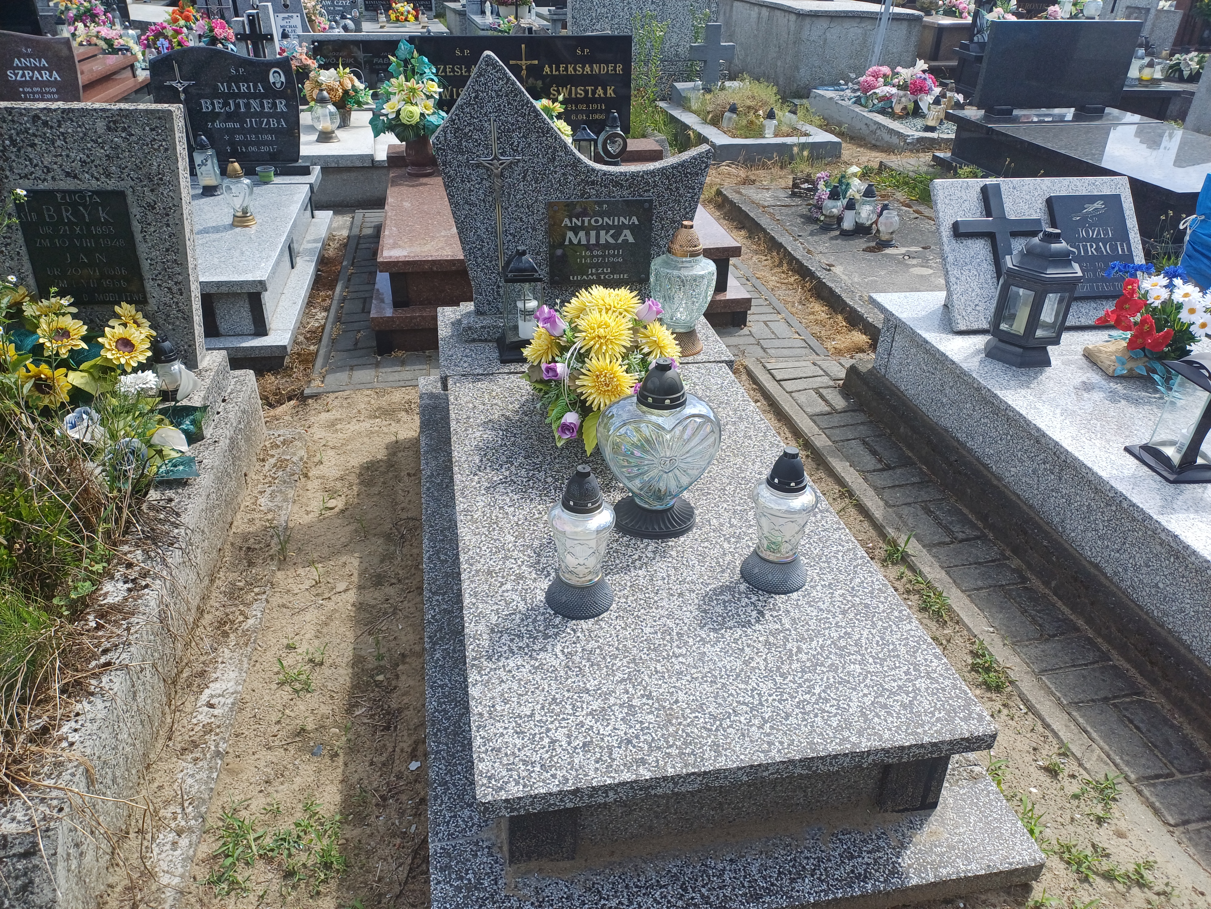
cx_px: 606
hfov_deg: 69.4
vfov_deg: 54.9
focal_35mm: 25
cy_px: 454
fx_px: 875
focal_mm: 4.65
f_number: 1.8
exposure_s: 1/712
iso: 50
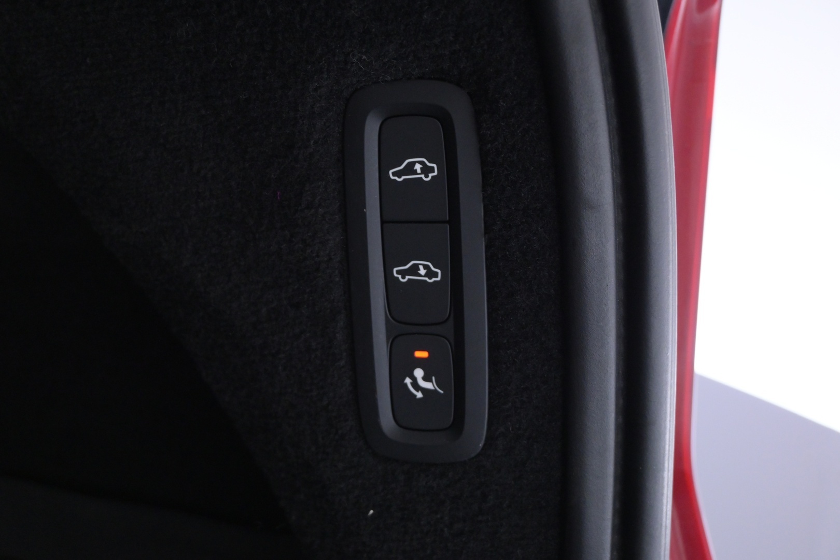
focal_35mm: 44
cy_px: 280
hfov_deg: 45.0
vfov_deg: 30.8
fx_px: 1015
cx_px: 420
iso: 2500
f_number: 4.8
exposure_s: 1/100
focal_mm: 29
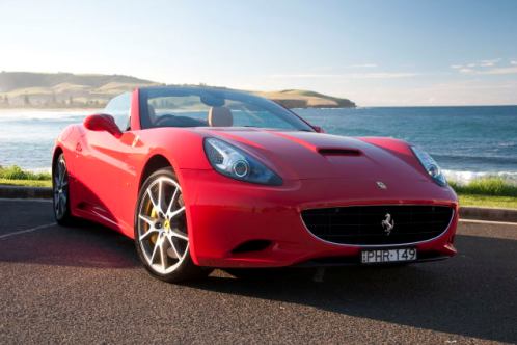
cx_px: 258
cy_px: 172
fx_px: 689
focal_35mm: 48
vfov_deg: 28.1
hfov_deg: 41.1
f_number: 6.3
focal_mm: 32
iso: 200
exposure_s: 1/60
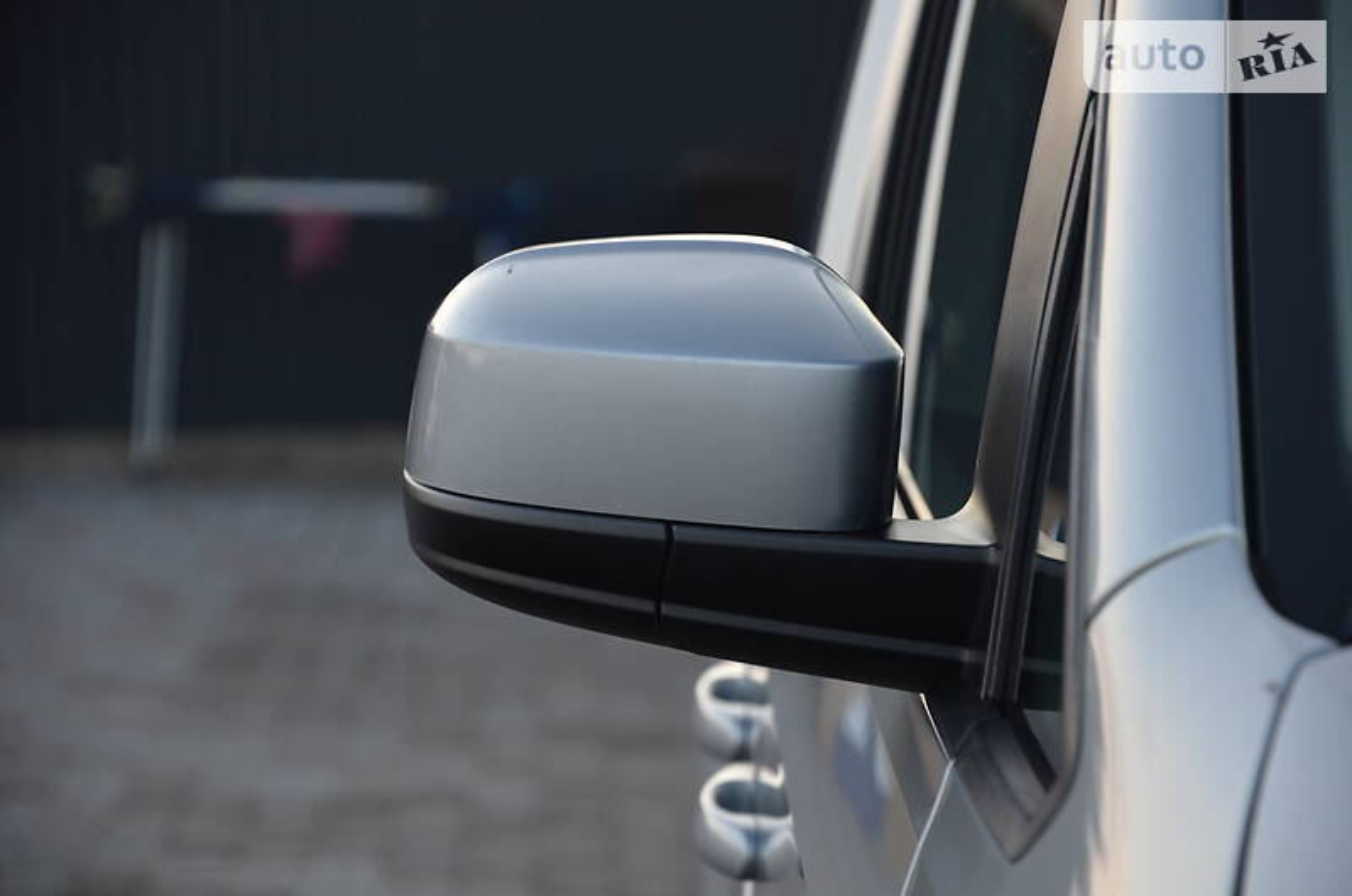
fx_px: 5903
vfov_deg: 8.7
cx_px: 676
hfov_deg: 13.1
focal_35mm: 158
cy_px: 448
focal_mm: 105
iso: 400
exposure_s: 1/100
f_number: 5.6
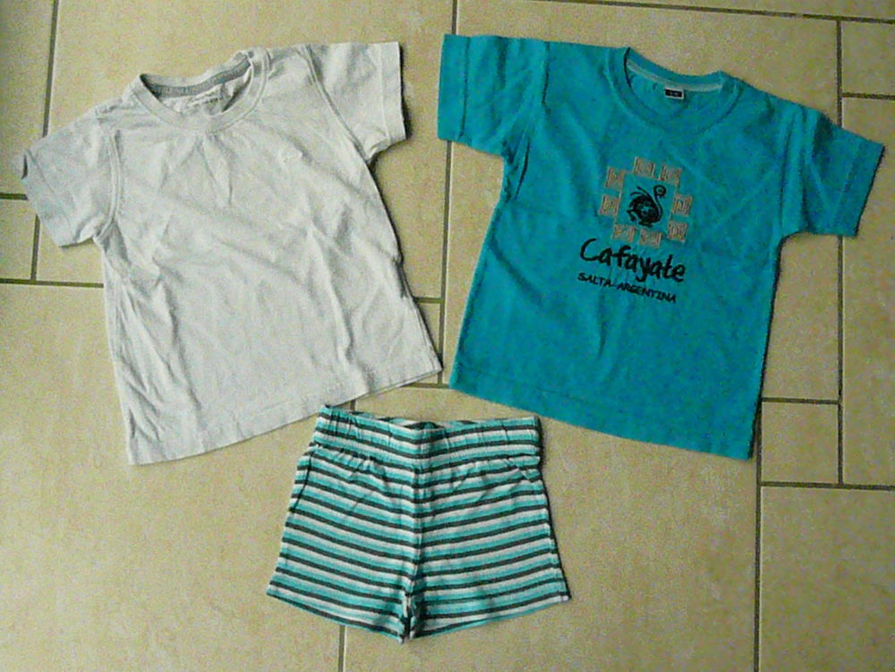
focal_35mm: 46
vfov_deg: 31.5
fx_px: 1189
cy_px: 336
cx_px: 448
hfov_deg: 41.2
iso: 3200
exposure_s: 1/800
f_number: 10
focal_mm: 7.5
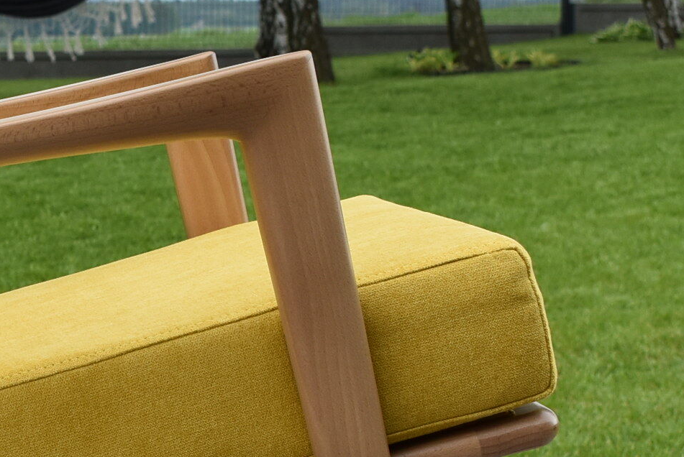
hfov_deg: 13.3
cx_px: -65
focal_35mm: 151
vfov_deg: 9.1
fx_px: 2872
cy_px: 383
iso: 360
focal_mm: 32
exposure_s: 1/250
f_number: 8
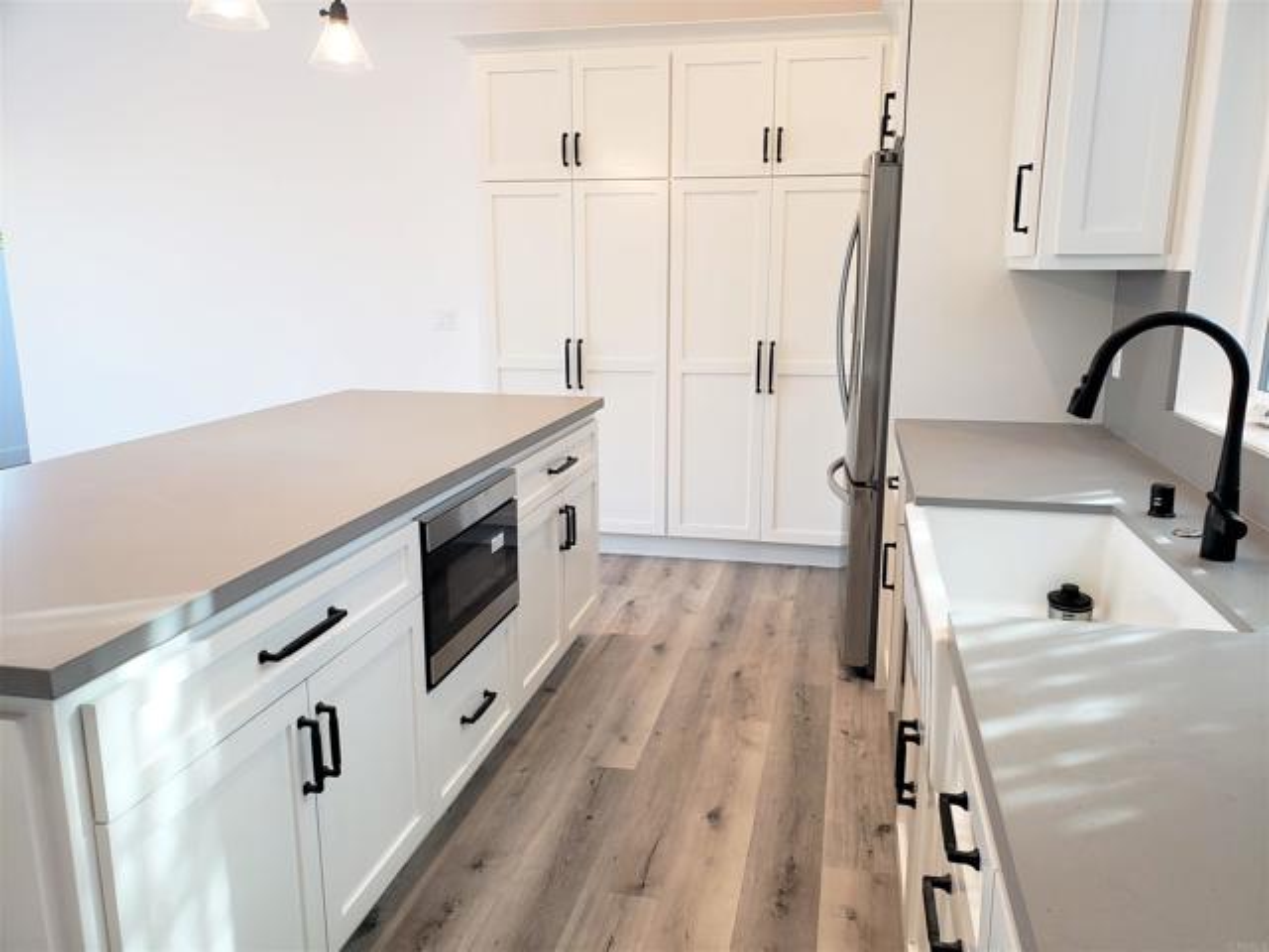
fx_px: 953
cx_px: 634
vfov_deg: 53.1
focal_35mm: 26
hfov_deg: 67.3
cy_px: 476
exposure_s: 1/60
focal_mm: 4.3
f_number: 2.4
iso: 125
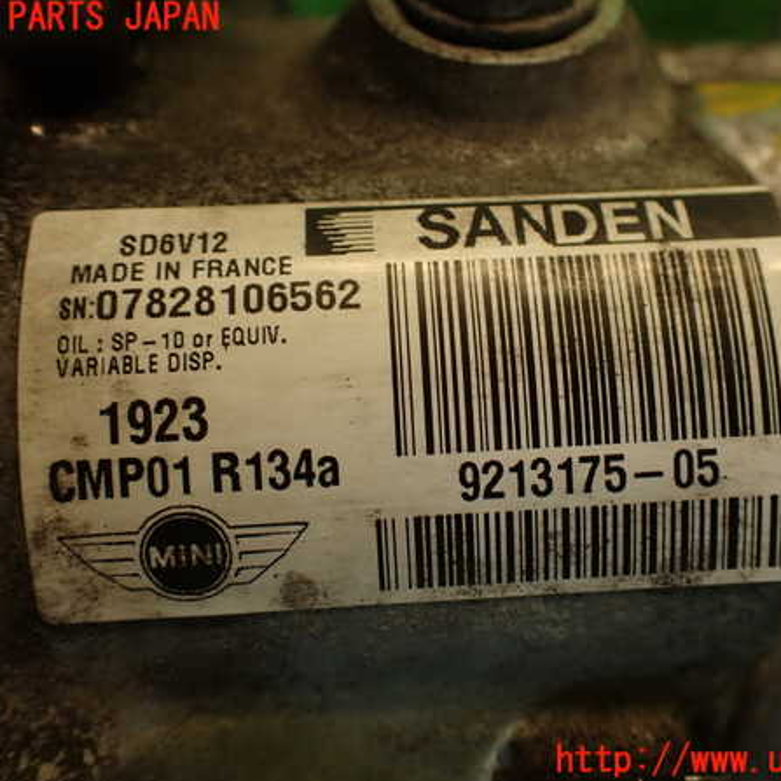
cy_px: 390
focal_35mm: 38
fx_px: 970
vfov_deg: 43.9
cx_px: 426
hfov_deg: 43.8
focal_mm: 5.79
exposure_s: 1/60
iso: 200
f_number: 2.4
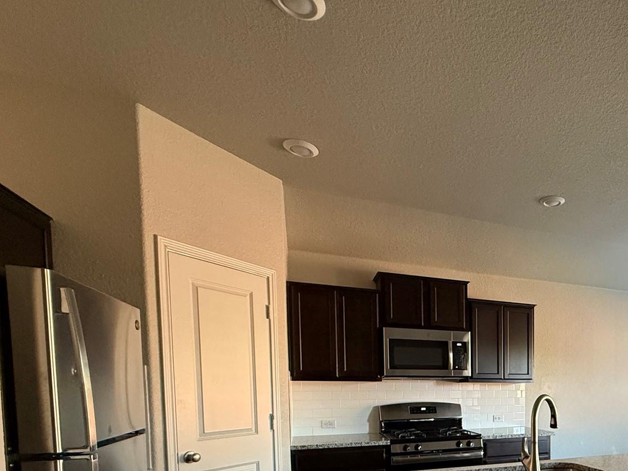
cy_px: 413
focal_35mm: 25
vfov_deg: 49.6
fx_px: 454
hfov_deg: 61.6
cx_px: 531
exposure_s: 1/60
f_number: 2.2
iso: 400
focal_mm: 2.22
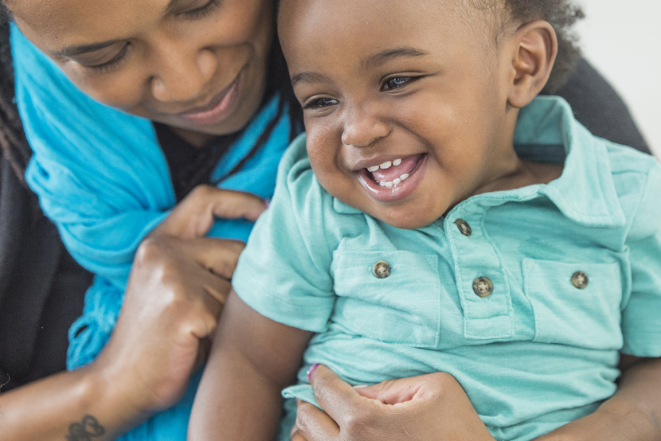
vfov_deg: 4.6
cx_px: 282
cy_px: 190
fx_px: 5547
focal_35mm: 302
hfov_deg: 6.8
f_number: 2
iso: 500
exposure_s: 1/640
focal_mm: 200
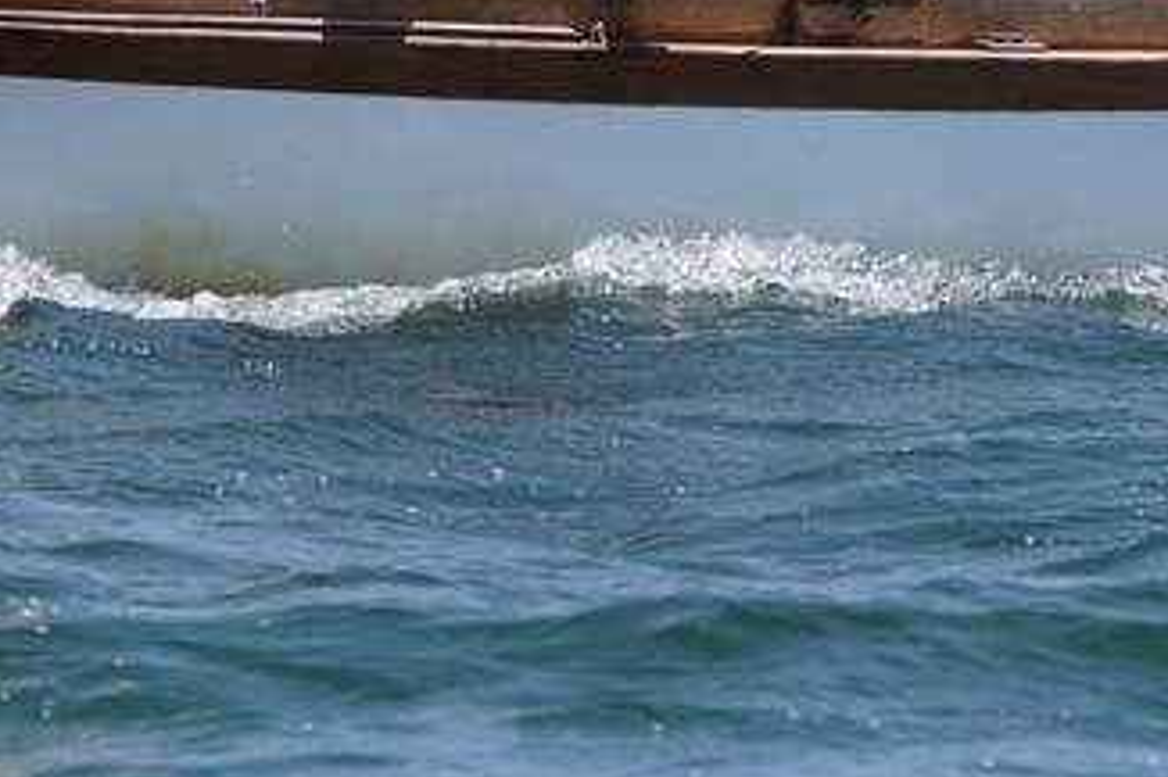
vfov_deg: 1.4
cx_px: 168
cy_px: -2
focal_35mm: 1012
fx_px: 32823
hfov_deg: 2.0
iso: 200
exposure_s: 1/1250
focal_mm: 275
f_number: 5.6
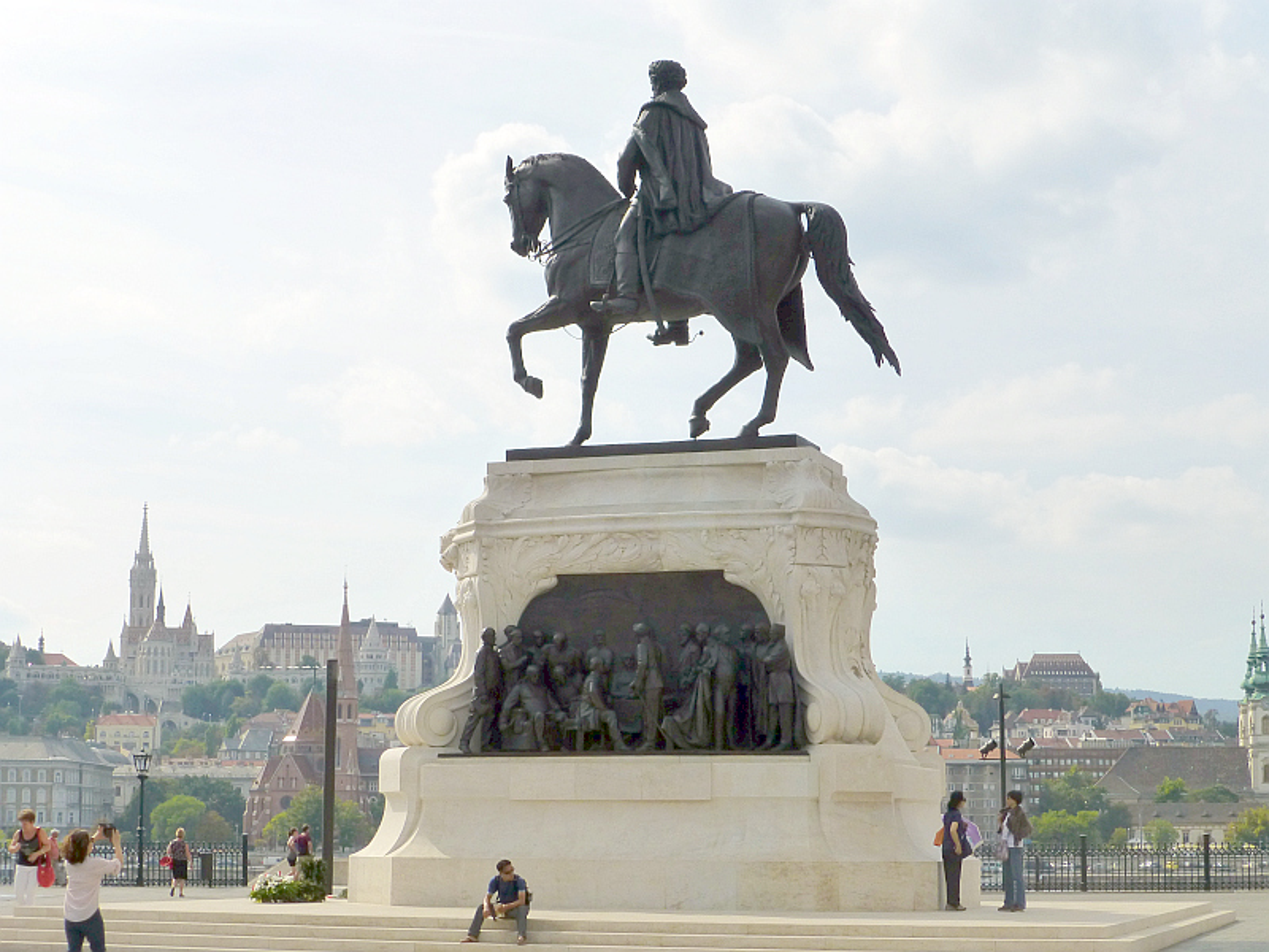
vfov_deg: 22.6
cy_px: 476
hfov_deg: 29.8
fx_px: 2383
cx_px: 634
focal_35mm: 65
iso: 160
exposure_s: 1/1300
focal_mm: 11
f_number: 4.8
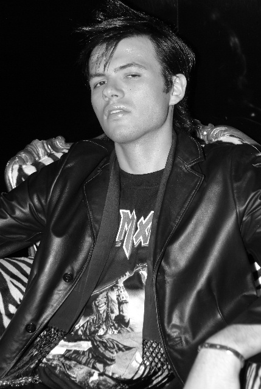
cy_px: 194
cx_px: 130
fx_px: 812
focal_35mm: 75
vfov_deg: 26.9
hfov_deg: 18.2
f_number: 4.5
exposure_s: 1/60
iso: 100
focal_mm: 50
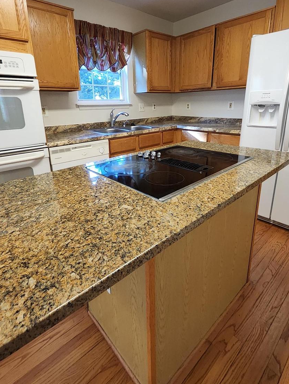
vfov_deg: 87.1
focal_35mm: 18
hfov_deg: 71.6
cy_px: 163
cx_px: 143
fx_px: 200
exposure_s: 1/60
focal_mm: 1.13
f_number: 2.2
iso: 200
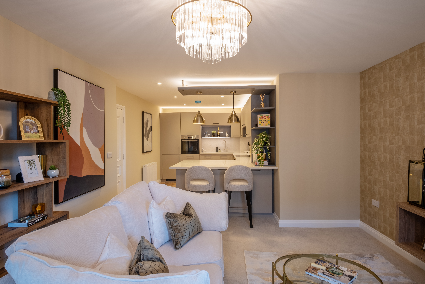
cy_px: 142
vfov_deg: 59.5
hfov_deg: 81.2
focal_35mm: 21
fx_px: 248
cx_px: 212
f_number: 8
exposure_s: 1/6
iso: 200
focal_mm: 13.8
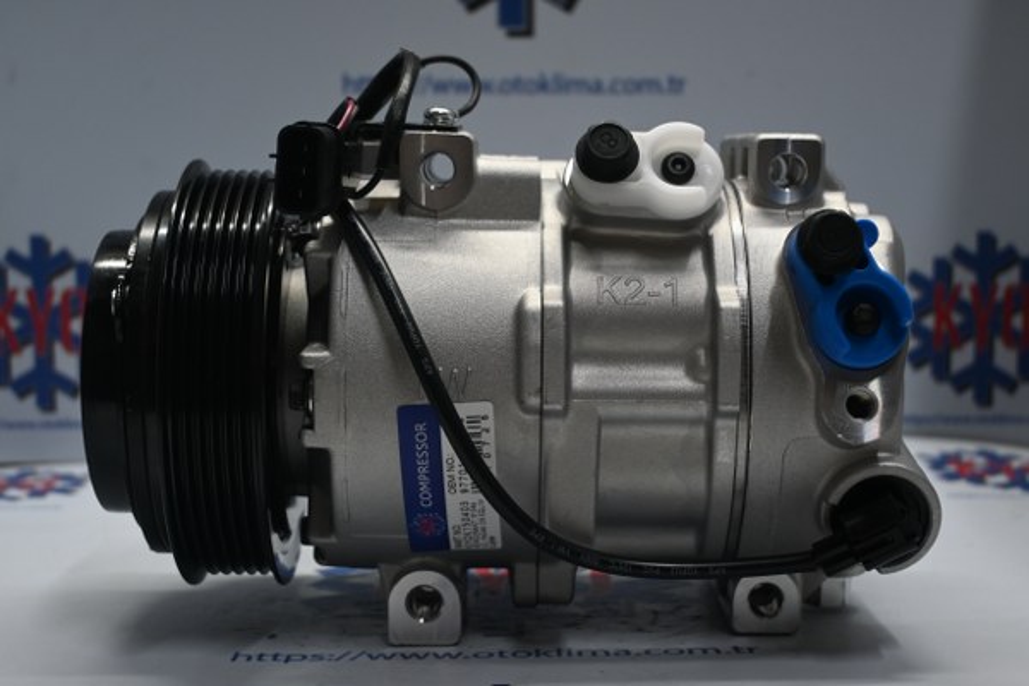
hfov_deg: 35.1
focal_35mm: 57
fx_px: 1629
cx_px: 514
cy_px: 343
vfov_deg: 23.8
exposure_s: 1/60
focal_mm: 38
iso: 640
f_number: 5.6
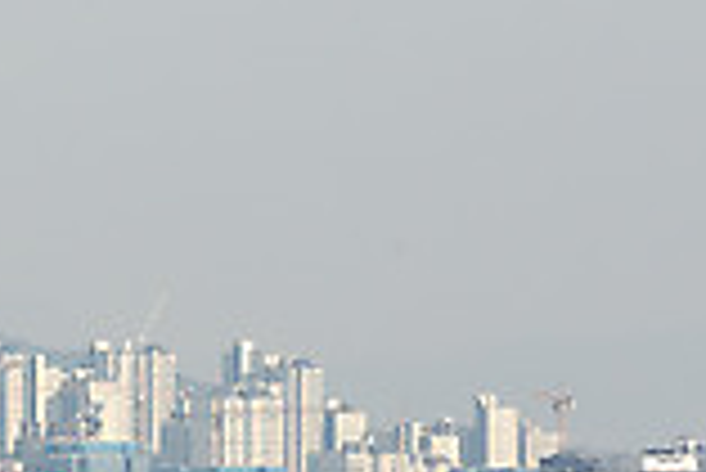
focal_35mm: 764
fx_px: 14996
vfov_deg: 1.8
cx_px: -416
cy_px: 166
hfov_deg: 2.7
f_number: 13
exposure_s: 1/640
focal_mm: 200
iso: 500
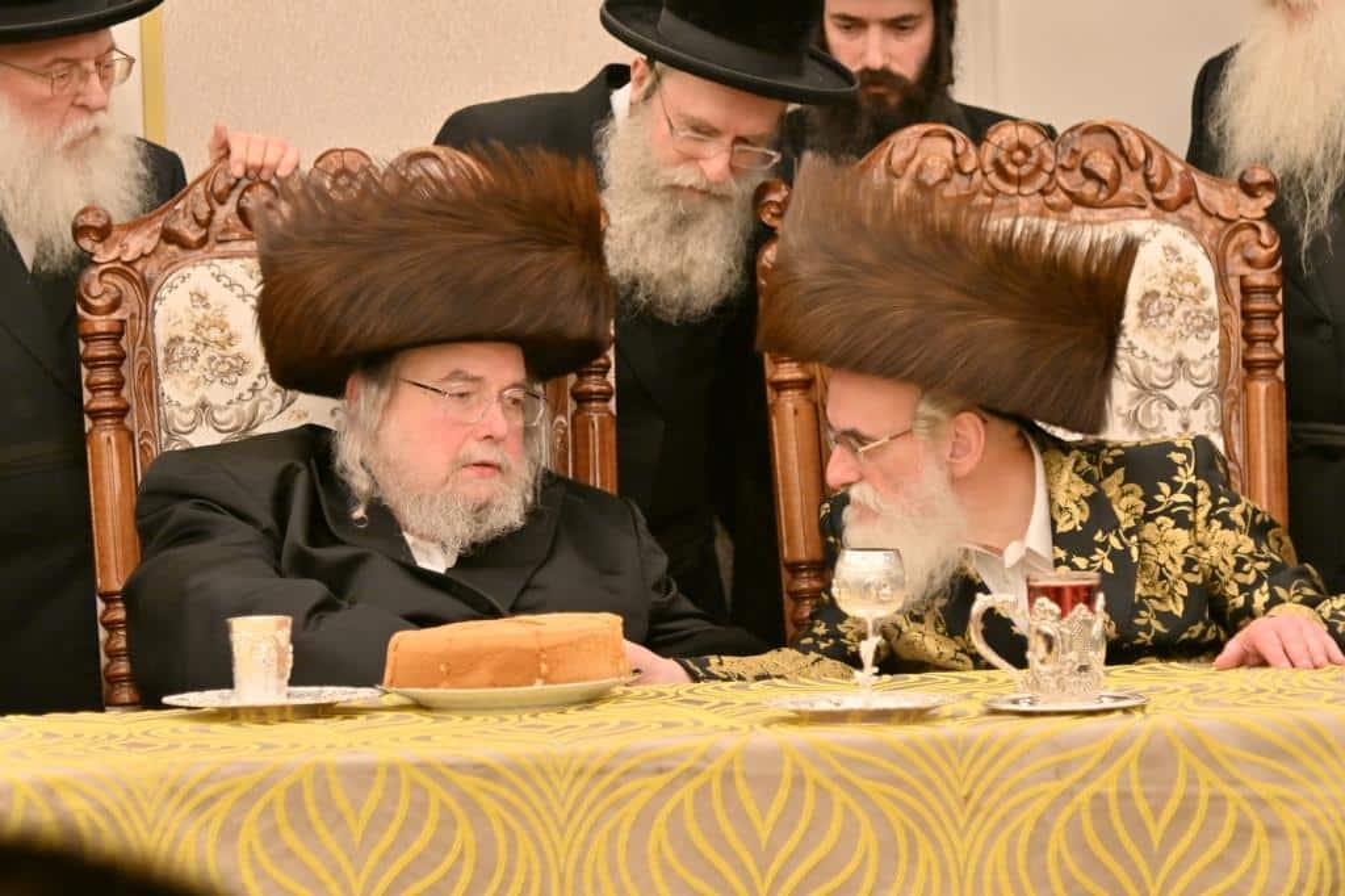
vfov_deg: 9.3
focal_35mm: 147
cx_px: 672
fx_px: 5490
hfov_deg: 14.0
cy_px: 448
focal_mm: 98
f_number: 4
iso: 320
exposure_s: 1/160
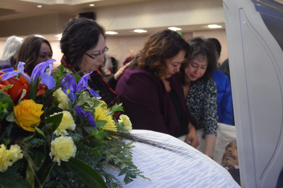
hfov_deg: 46.5
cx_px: 142
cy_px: 94
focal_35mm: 42
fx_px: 330
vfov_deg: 31.8
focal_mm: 28
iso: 2000
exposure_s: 1/30
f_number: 4.5
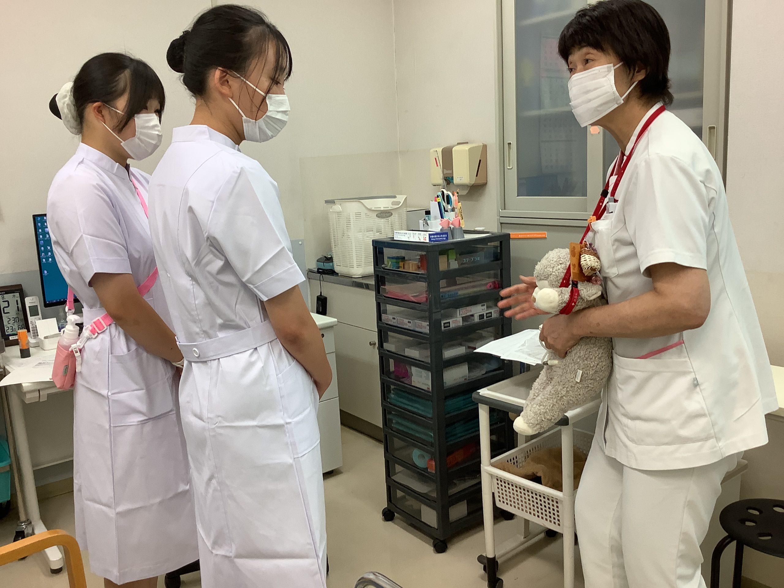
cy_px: 294
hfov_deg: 58.4
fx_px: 702
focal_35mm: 31
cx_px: 392
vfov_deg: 45.4
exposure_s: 1/50
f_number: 2.4
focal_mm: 3.3
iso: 64
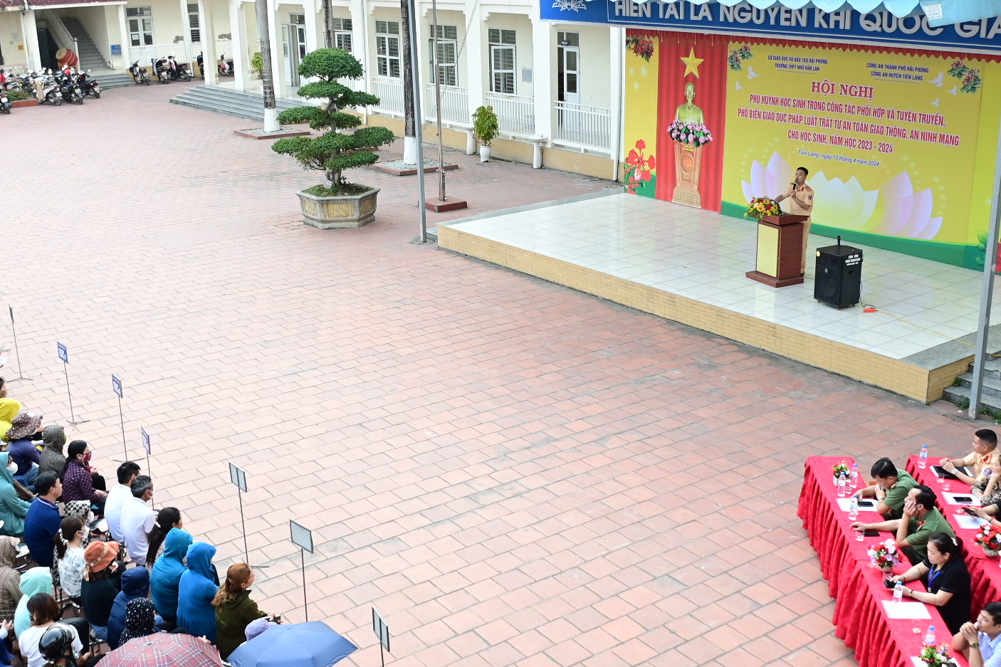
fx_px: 1168
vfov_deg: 31.9
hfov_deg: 46.4
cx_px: 508
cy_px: 341
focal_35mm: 42
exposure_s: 1/200
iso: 200
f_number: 4.5
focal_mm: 20
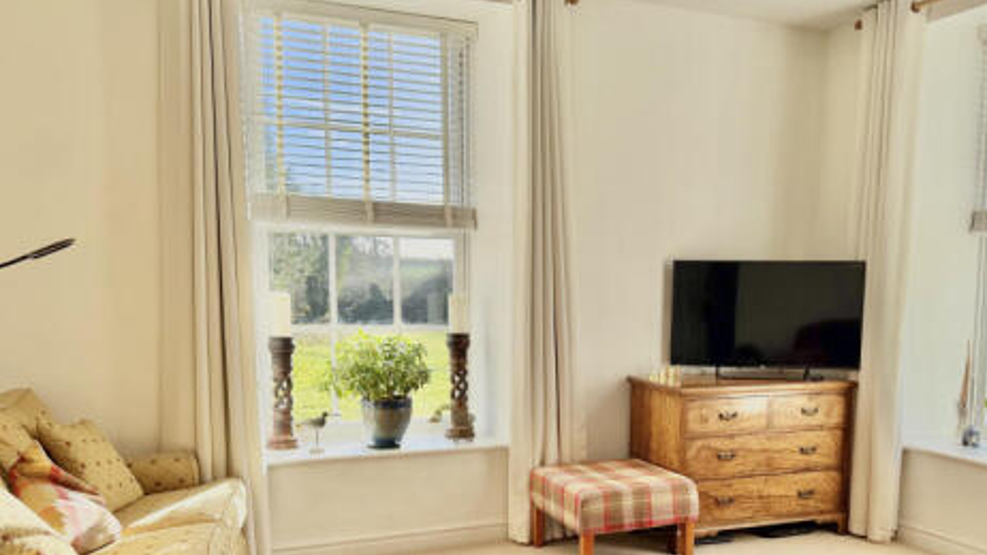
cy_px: 379
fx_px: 864
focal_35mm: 33
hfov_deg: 59.2
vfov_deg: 35.2
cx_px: 571
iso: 100
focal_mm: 6.76
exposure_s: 1/1250
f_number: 1.78
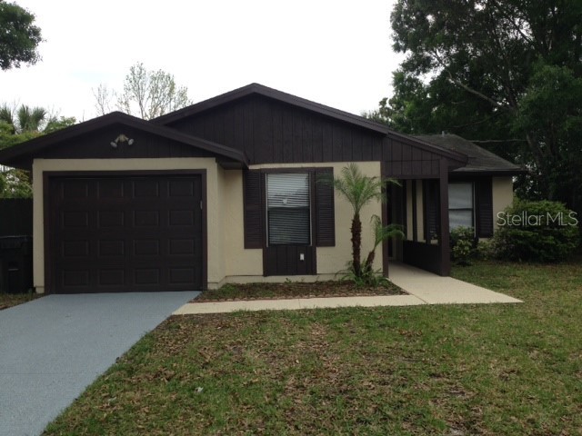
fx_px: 555
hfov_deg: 55.4
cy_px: 218
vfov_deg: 42.9
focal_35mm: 33
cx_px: 291
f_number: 2.4
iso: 50
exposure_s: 1/889
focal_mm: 4.12
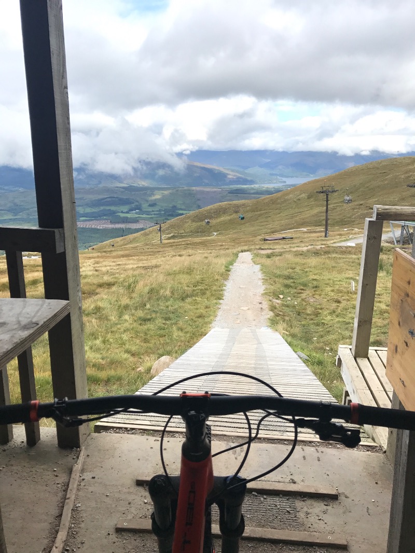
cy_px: 276
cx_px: 208
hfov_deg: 49.8
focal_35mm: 28
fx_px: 447
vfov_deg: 63.4
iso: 20
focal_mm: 3.99
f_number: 1.8
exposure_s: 1/1546
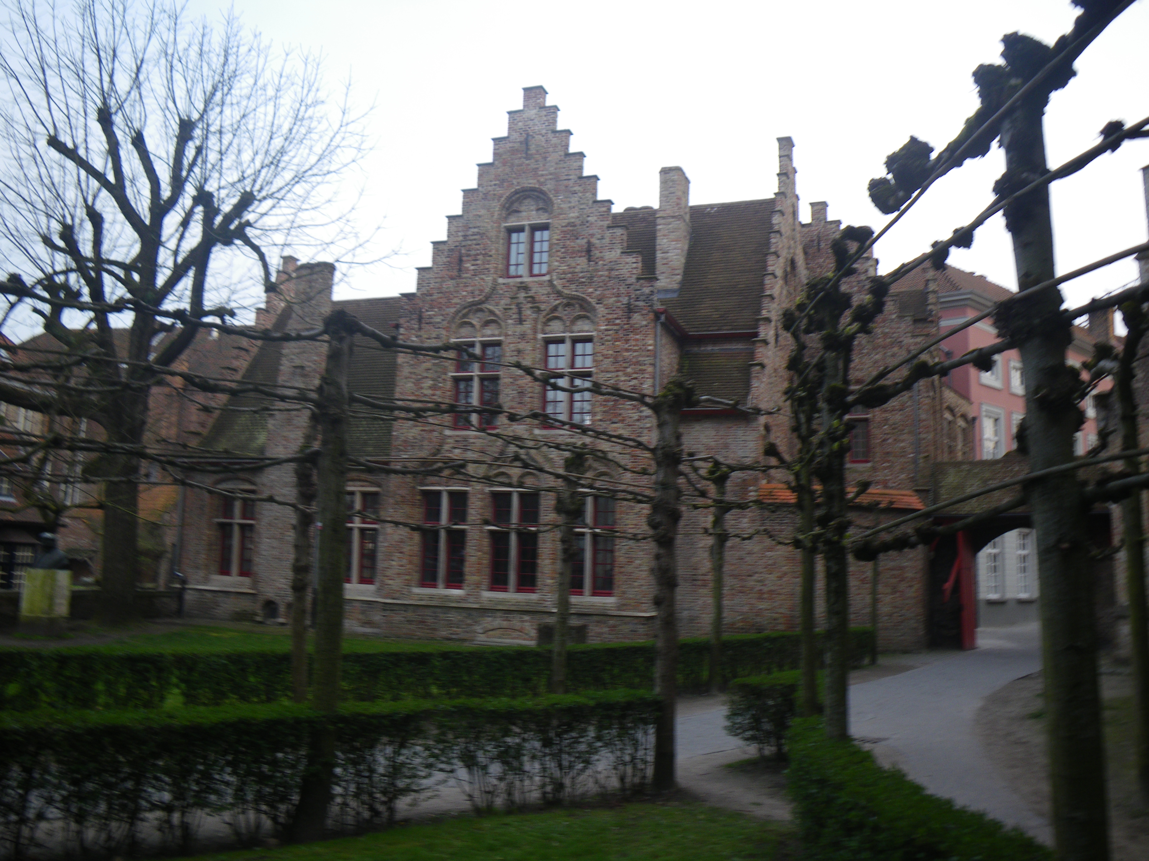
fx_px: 929
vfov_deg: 49.7
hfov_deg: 63.4
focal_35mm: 28
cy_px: 430
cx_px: 574
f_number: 3.5
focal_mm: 5
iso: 50
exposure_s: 1/50
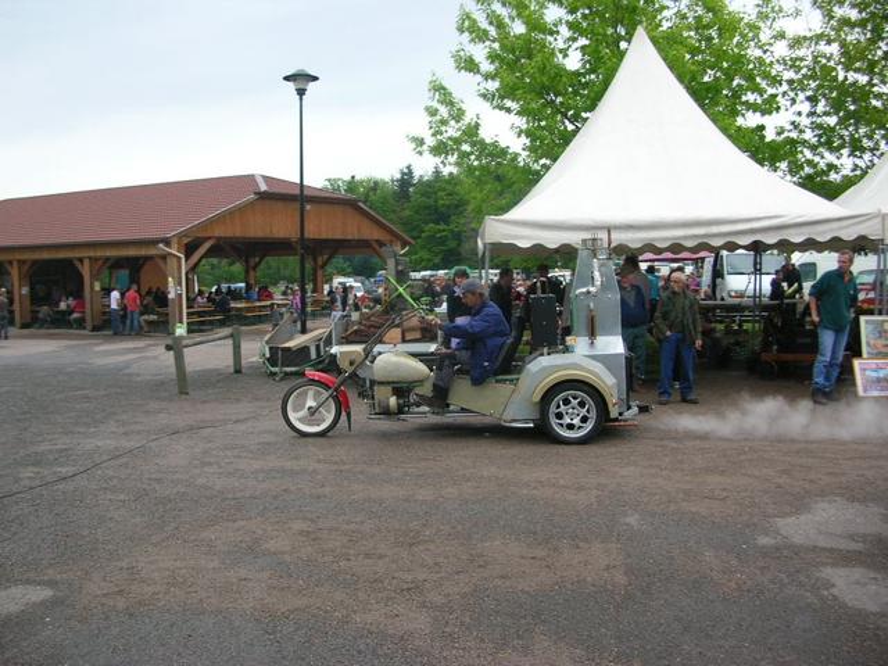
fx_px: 898
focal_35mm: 35
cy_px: 333
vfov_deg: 40.7
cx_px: 444
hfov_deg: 52.6
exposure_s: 1/227
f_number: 2.8
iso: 50
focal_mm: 5.8
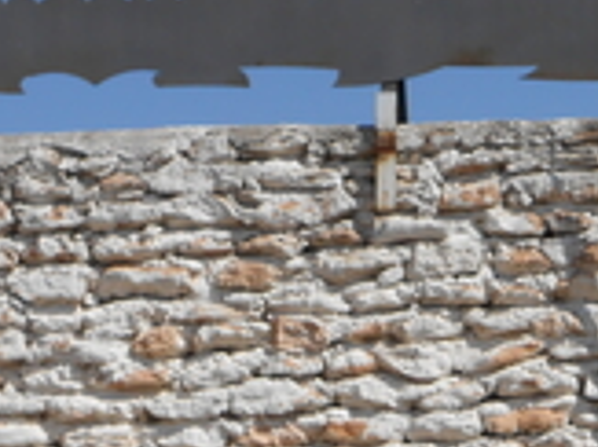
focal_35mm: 206
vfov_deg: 7.2
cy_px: 381
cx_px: 492
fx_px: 3556
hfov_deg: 9.6
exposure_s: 1/800
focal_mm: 10
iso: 80
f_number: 5.2
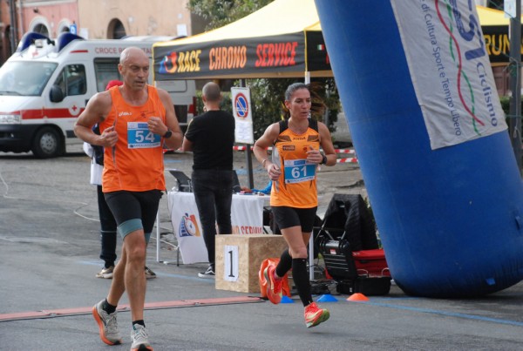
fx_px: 1638
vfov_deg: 12.2
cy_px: 176
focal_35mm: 112
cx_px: 262
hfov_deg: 18.1
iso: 1000
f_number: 5.6
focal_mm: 75
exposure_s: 1/640
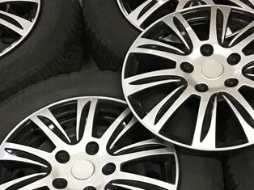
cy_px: 147
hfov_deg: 24.7
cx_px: 152
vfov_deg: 18.5
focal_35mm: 79
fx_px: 579
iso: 320
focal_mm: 3.3
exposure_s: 1/17
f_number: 2.4
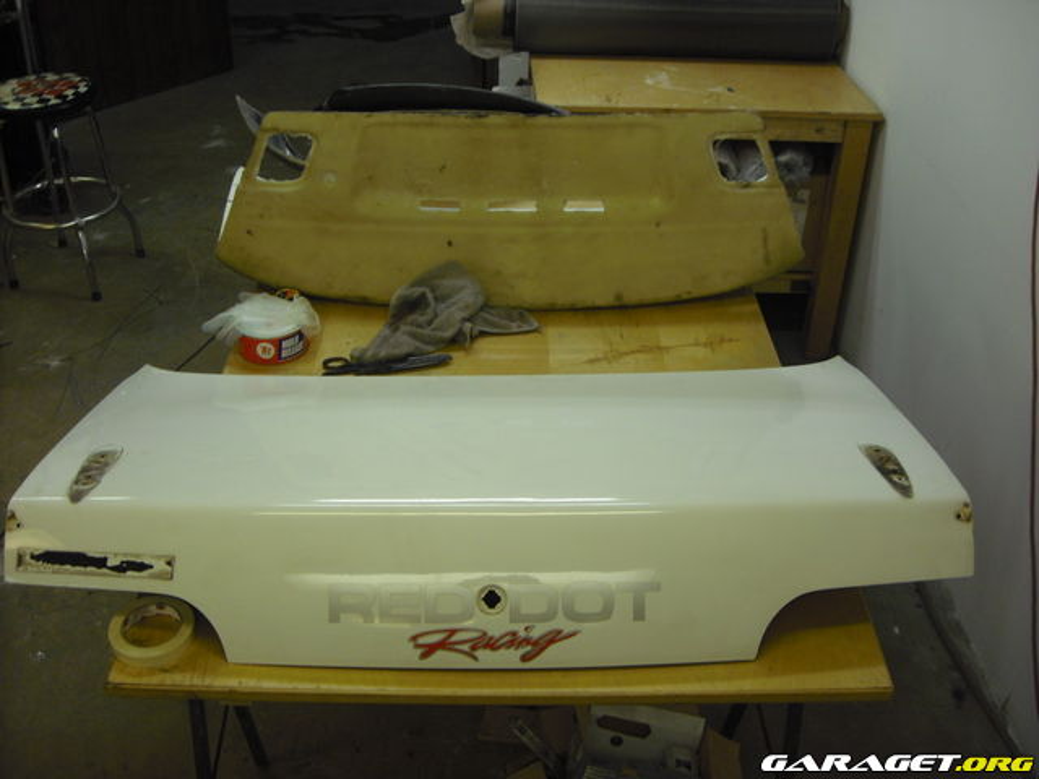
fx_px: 1111
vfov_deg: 38.7
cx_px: 520
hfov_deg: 50.1
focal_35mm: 37
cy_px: 390
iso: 160
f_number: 2.7
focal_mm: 6.2
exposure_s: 1/60
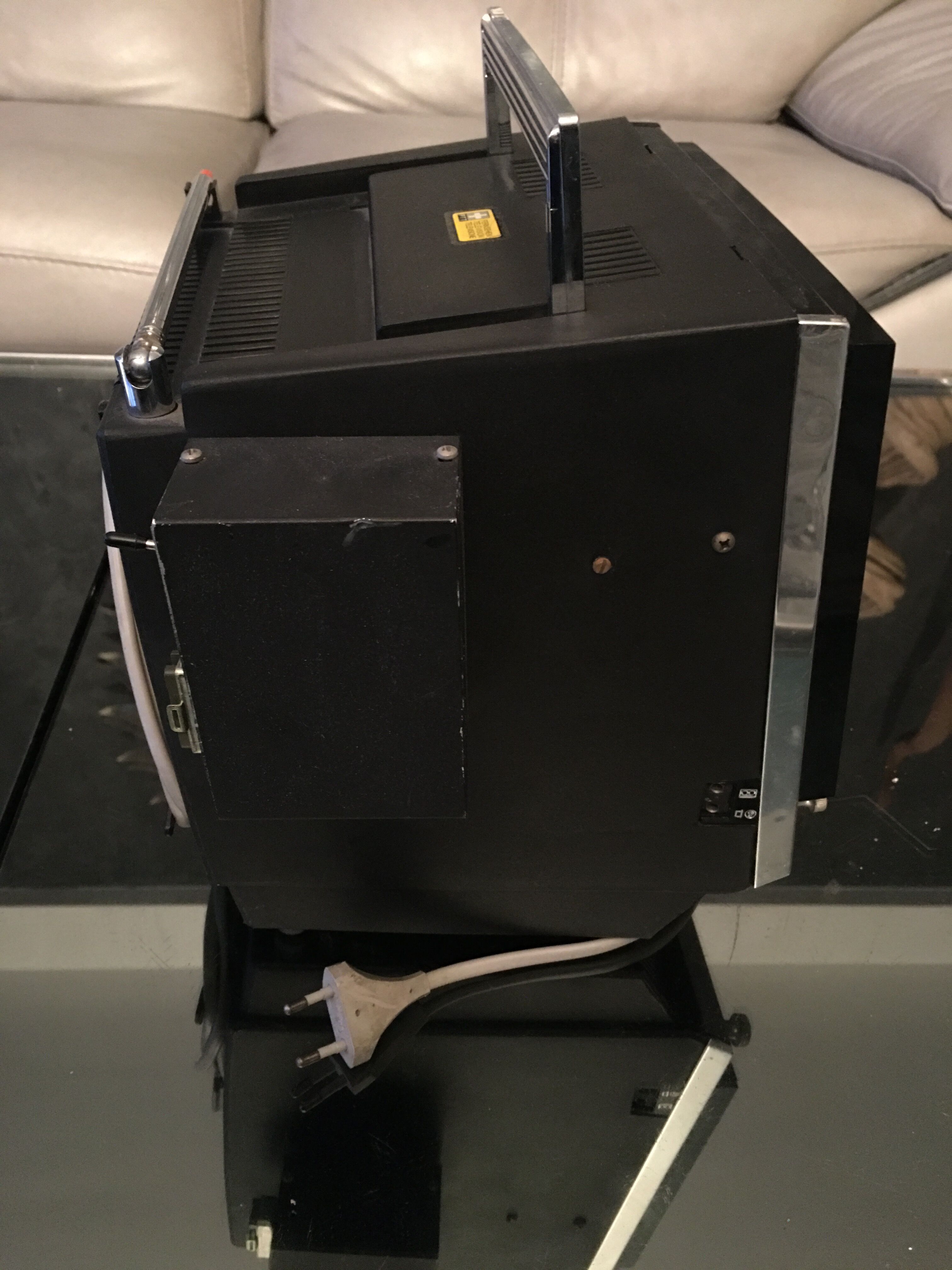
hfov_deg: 48.2
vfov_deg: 61.7
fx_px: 1063
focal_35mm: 29
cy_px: 635
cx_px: 476
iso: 200
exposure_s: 1/4
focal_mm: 4.15
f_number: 2.2
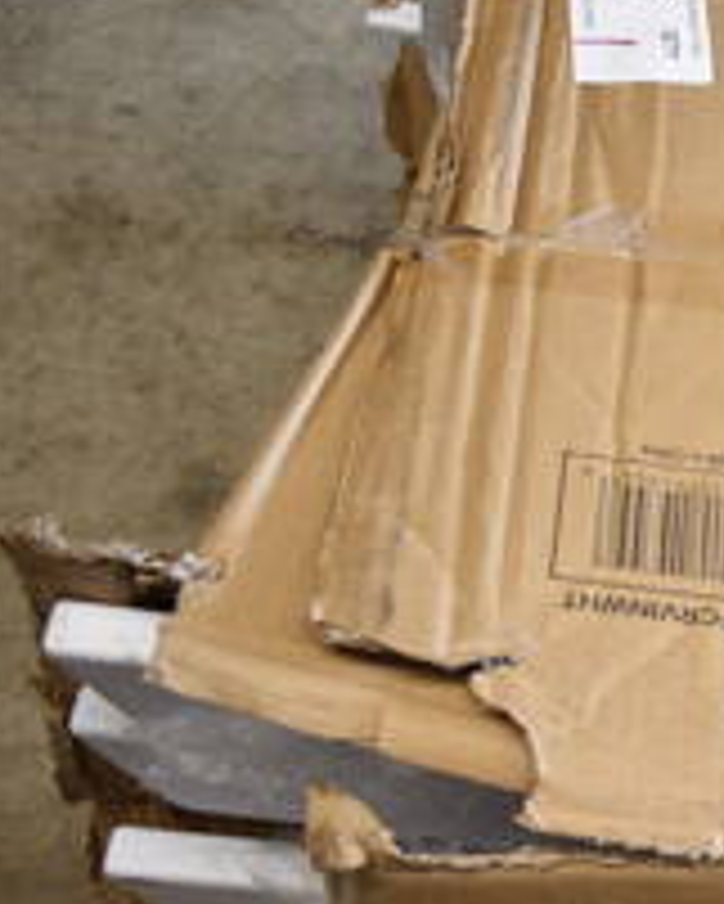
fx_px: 2061
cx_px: 1336
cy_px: 603
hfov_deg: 16.4
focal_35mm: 77
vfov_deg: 24.6
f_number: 3.5
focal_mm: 18
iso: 560
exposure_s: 1/30
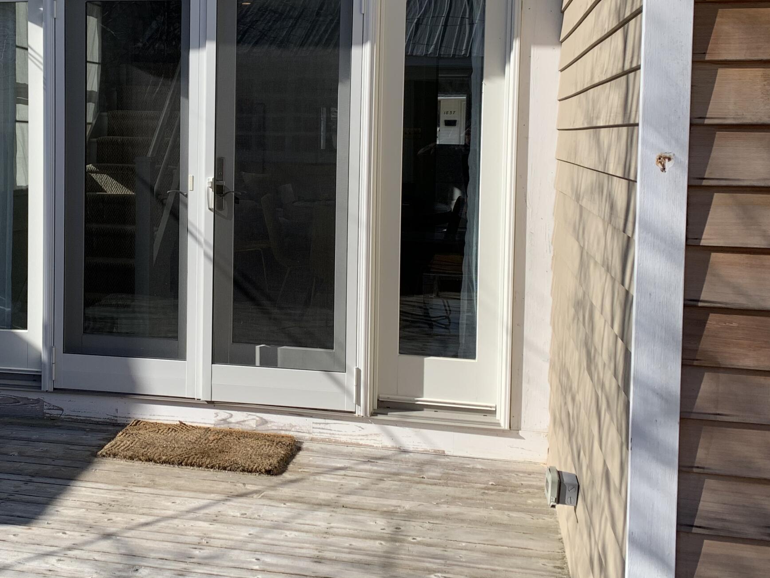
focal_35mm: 45
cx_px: 211
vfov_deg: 31.9
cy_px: 186
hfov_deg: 41.1
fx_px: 1001
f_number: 1.8
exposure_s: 1/1916
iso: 25
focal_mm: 4.25
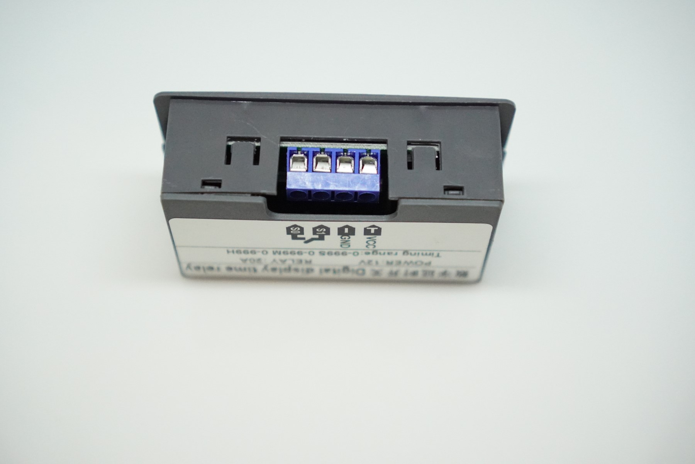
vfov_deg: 25.8
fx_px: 1013
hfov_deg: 37.9
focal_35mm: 52
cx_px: 348
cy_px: 232
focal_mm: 35
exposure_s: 1/4000
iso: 6400
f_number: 2.5
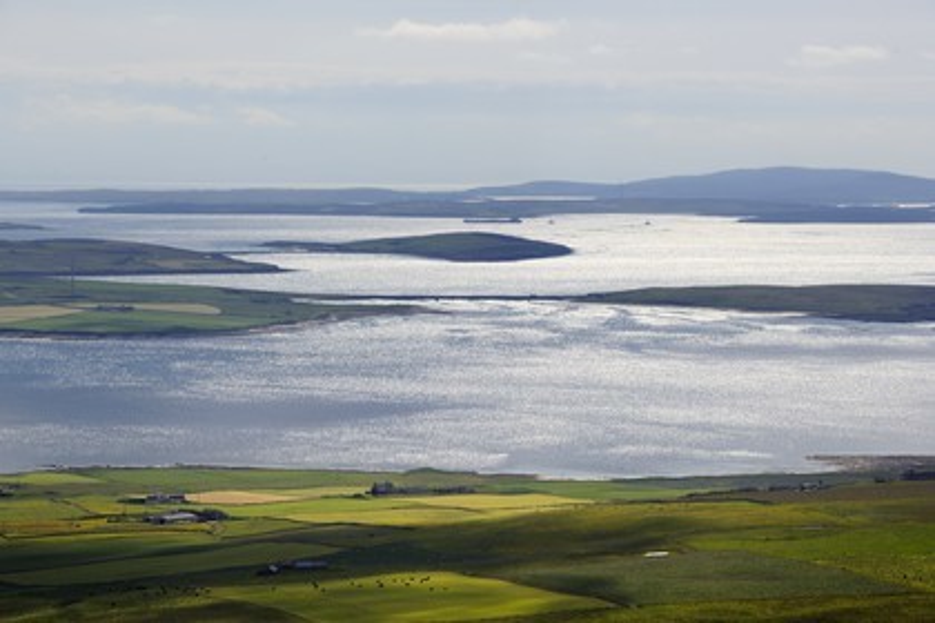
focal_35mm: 165
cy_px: 312
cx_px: 468
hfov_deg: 12.5
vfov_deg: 8.3
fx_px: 4285
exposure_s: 1/800
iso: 200
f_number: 10
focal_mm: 165
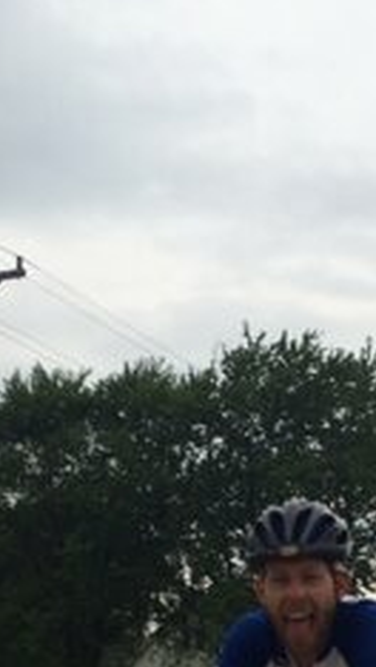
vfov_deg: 24.3
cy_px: 750
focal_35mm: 81
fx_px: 1433
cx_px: 157
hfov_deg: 14.9
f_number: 2.2
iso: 32
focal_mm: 4.15
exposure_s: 1/451
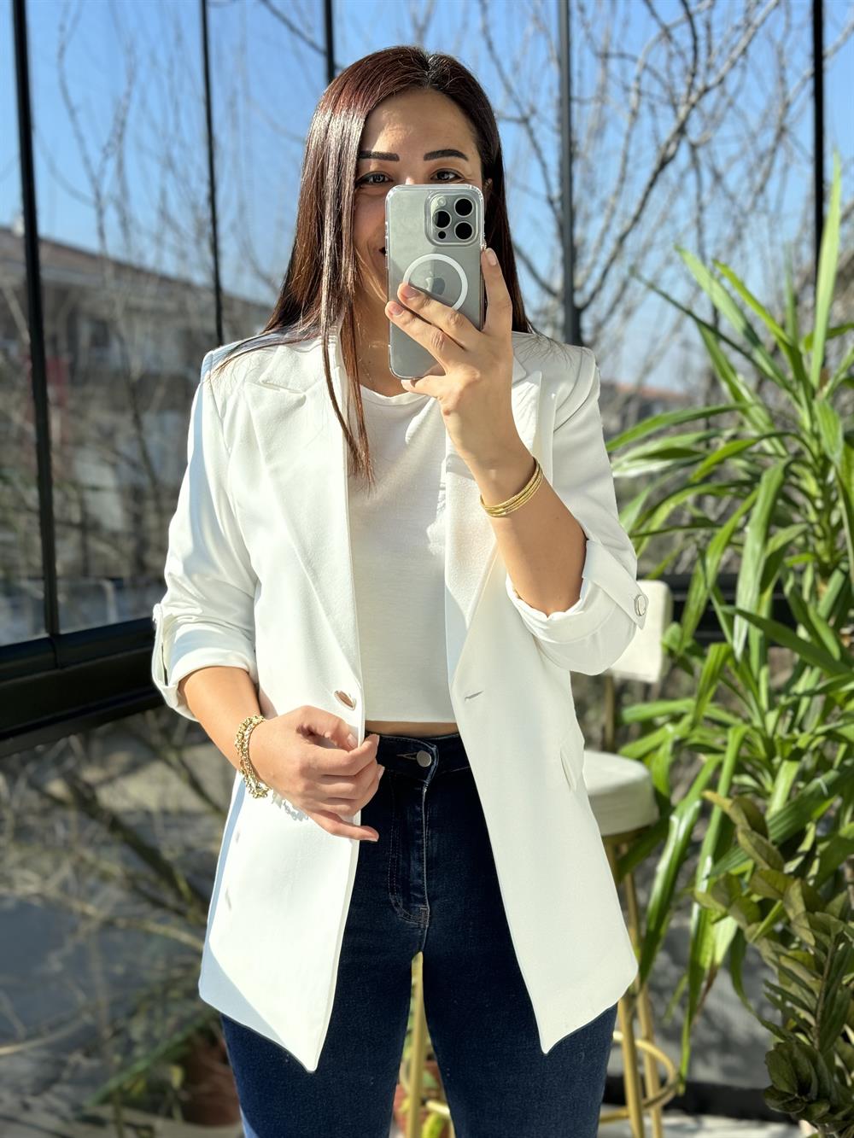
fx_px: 1579
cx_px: 427
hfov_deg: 30.3
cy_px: 569
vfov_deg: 39.7
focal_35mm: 48
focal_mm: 6.86
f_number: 1.78
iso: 64
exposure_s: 1/995
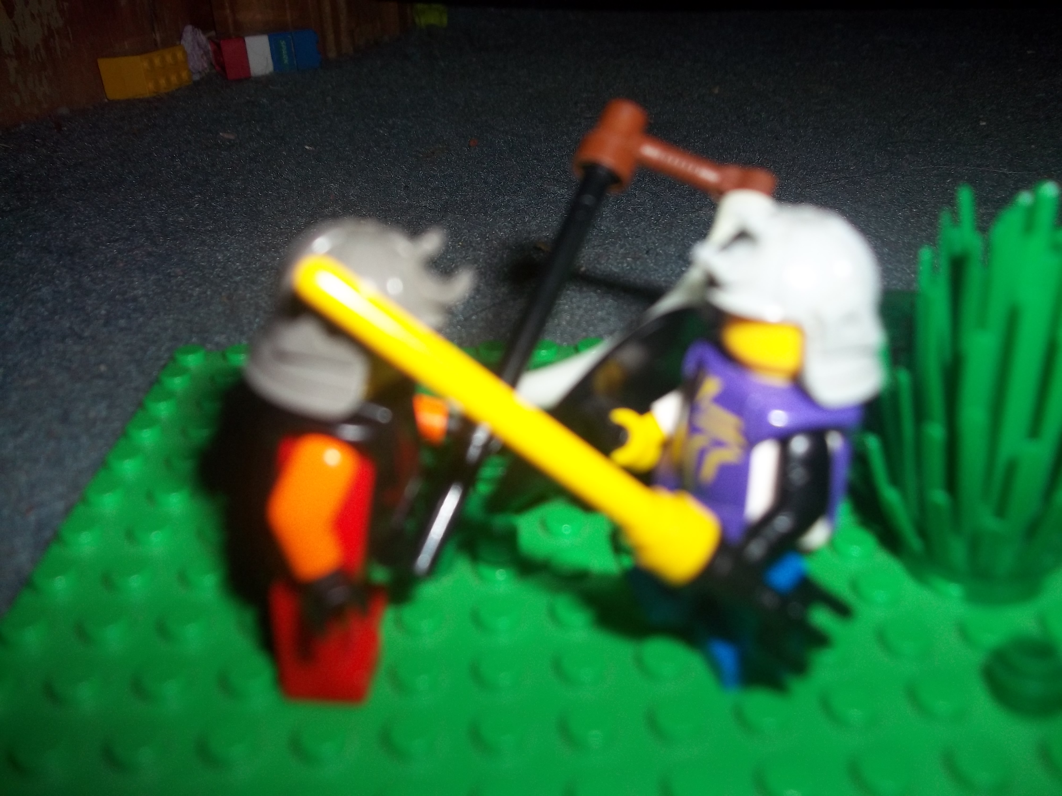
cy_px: 398
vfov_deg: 44.2
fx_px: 982
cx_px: 531
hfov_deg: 56.8
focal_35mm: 32
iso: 80
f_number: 2.9
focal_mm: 5.7
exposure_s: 1/60
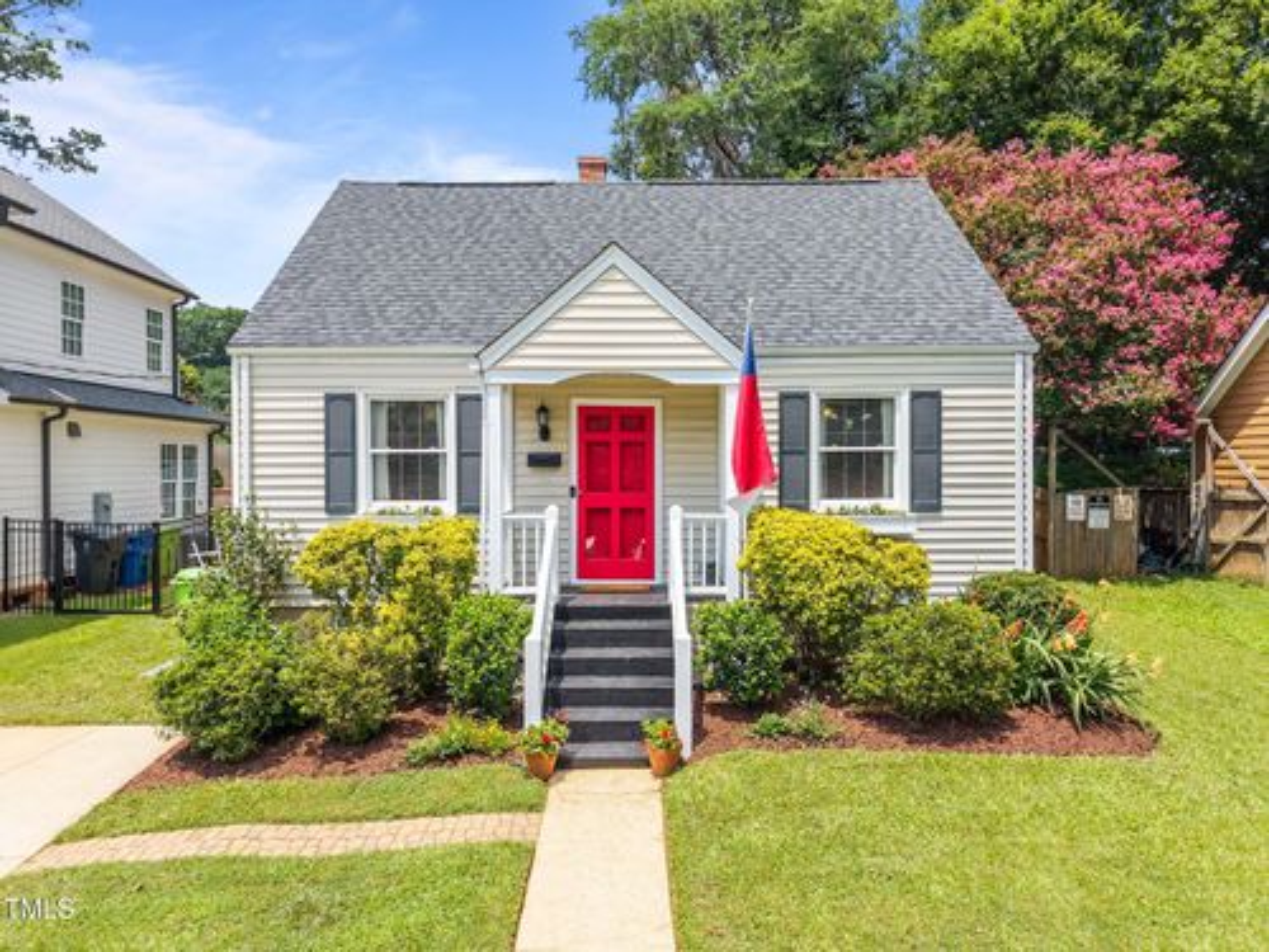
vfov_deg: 56.8
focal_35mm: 24
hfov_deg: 71.6
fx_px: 880
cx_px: 634
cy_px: 476
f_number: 1.8
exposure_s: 1/4000
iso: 220
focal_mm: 8.67
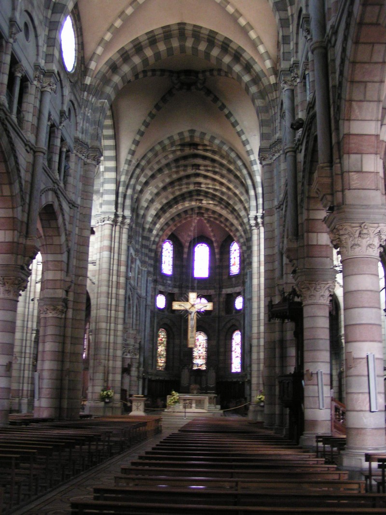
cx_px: 193
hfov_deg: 37.7
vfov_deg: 49.0
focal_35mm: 38
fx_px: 565
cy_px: 258
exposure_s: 1/6
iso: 200
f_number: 2.8
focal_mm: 5.8
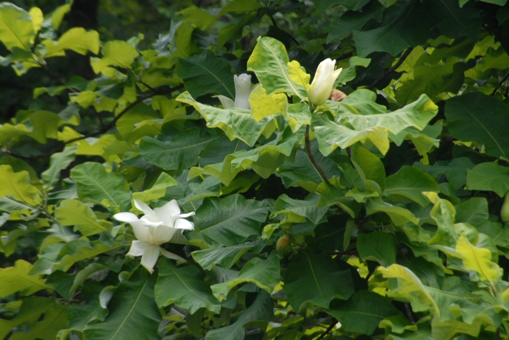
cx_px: 254
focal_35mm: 450
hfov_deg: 4.6
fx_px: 6369
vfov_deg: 3.1
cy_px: 170
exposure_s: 1/160
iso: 400
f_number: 7.1
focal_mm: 300
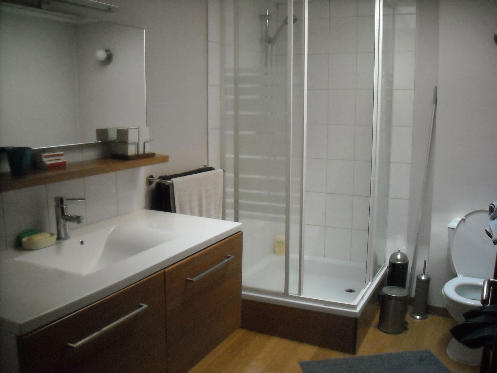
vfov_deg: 40.7
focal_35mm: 35
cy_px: 186
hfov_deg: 52.6
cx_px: 248
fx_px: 503
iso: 800
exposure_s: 1/105
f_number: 2.8
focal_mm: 5.7
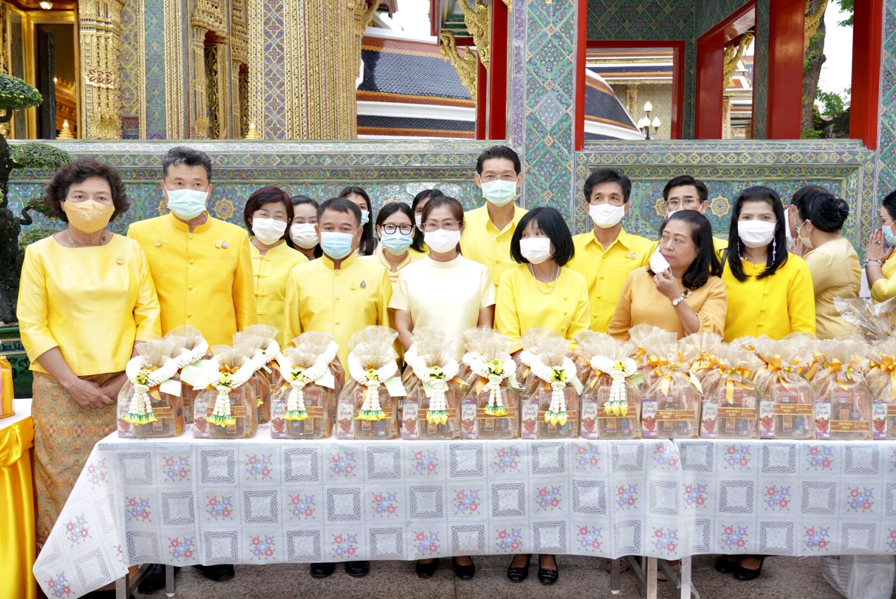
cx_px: 448
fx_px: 847
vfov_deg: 38.9
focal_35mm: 34
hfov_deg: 55.8
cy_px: 300
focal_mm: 34
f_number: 4.5
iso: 1600
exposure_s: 1/200
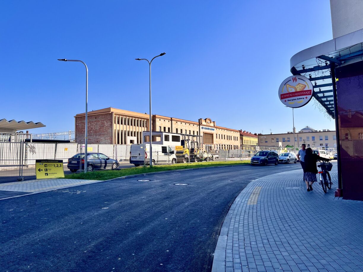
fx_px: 273
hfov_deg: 67.3
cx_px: 182
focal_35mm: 26
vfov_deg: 53.1
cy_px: 136
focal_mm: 5.1
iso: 50
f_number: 1.6
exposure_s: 1/3745
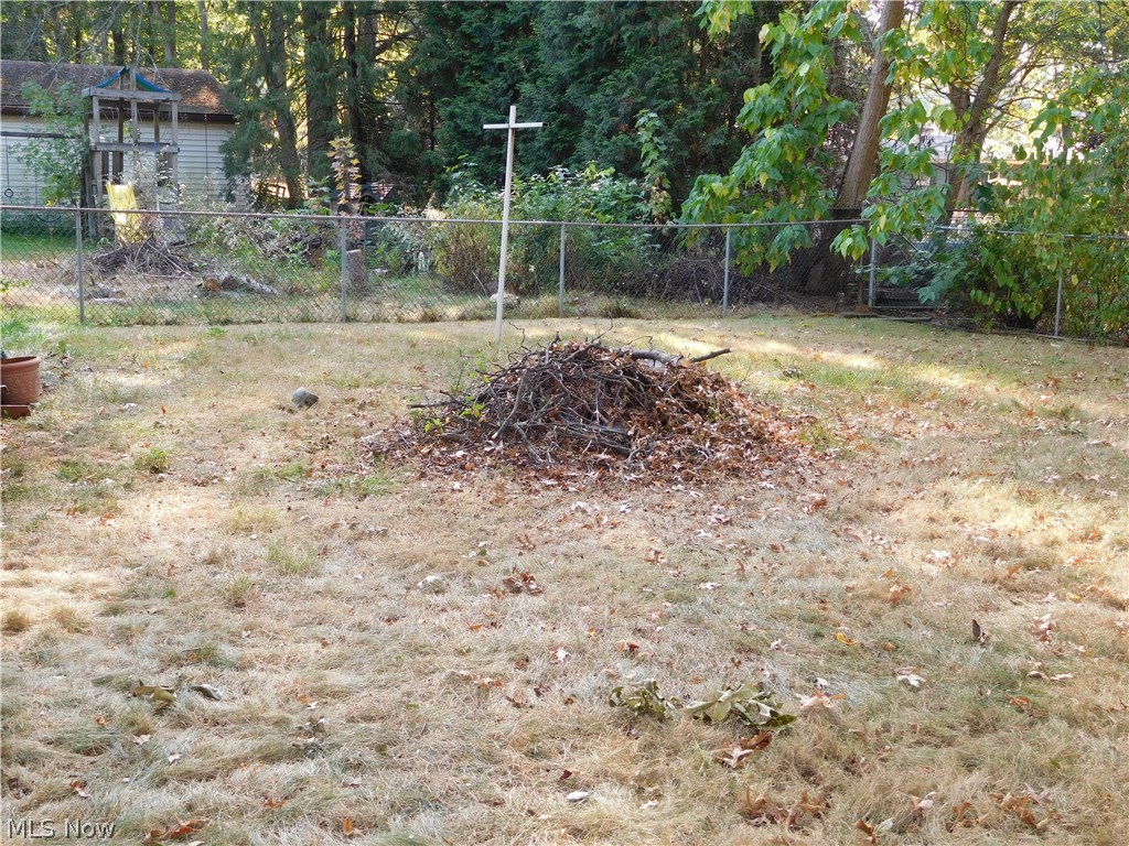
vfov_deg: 36.0
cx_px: 564
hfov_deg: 46.8
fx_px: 1305
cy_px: 423
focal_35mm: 40
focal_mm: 7.1
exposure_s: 1/50
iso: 125
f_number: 3.9
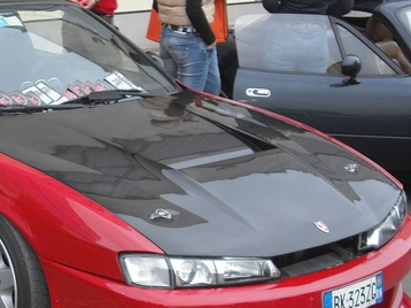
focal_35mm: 85
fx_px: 1009
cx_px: -9
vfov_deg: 17.3
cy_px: 177
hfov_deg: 22.1
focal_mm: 6.2
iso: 100
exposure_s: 1/200
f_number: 2.8
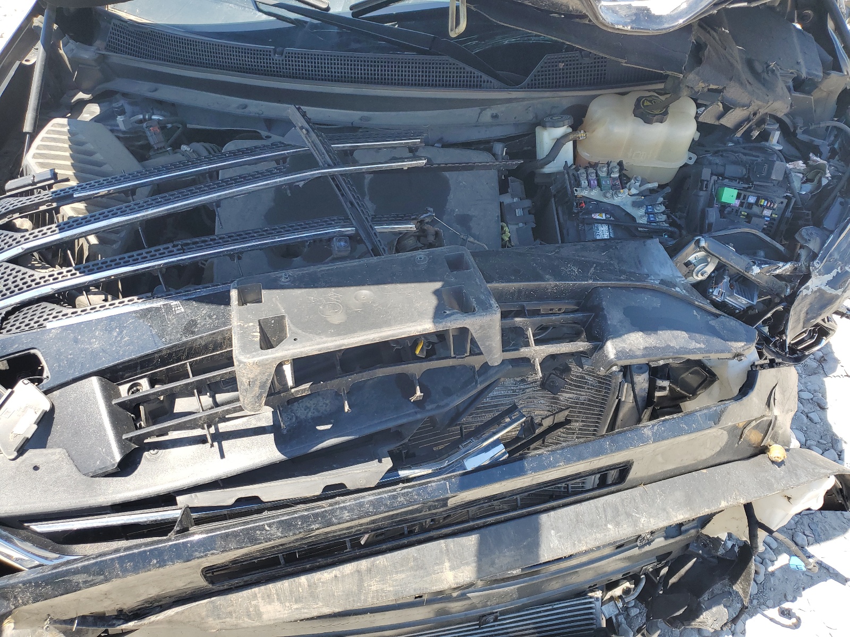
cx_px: 425
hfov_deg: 67.3
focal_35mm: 26
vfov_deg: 53.1
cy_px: 318
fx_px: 638
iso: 50
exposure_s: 1/714
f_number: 1.5
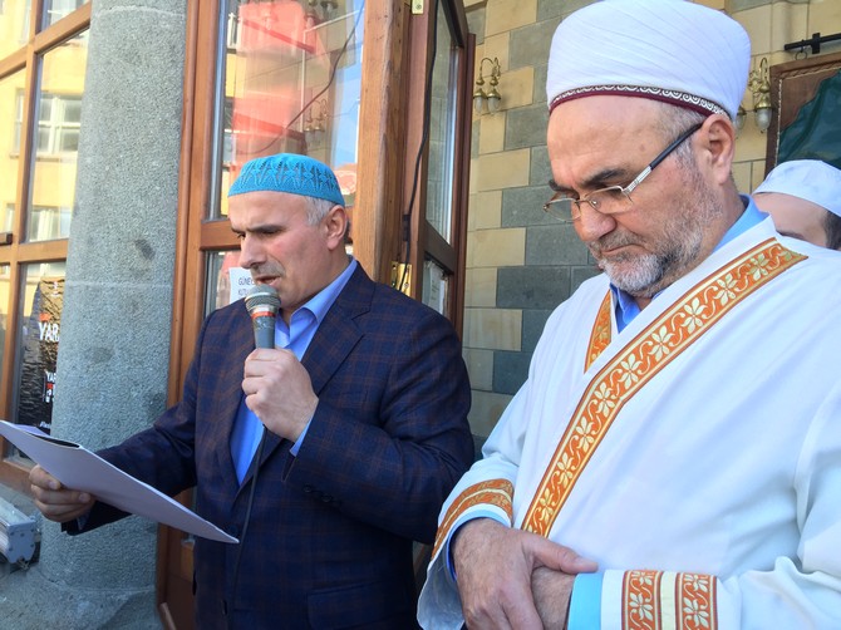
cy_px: 315
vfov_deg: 48.2
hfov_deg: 61.7
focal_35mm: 29
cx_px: 420
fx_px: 704
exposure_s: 1/105
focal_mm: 4.15
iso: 32
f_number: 2.2
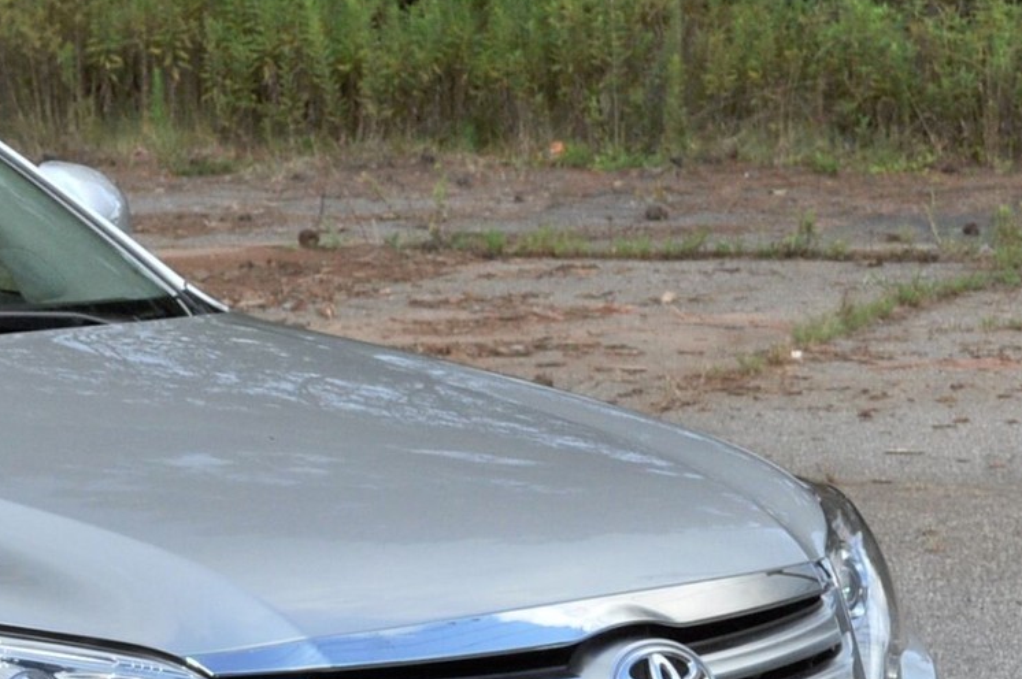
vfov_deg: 7.2
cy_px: 552
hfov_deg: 10.4
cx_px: -533
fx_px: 5417
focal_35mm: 191
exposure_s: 1/200
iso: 200
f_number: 7.1
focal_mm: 38
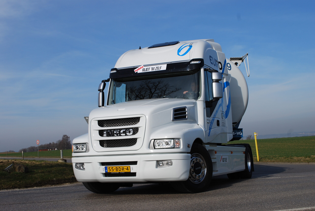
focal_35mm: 48
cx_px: 158
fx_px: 421
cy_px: 106
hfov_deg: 41.1
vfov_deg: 28.2
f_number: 9
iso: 100
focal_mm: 32
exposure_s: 1/320
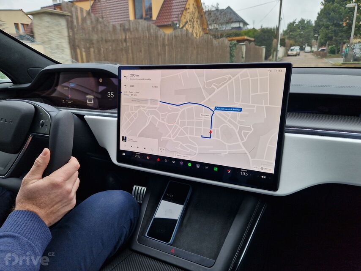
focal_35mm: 23
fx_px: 240
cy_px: 136
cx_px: 180
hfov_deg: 73.9
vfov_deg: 58.9
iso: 50
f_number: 1.8
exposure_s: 1/180
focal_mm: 5.4
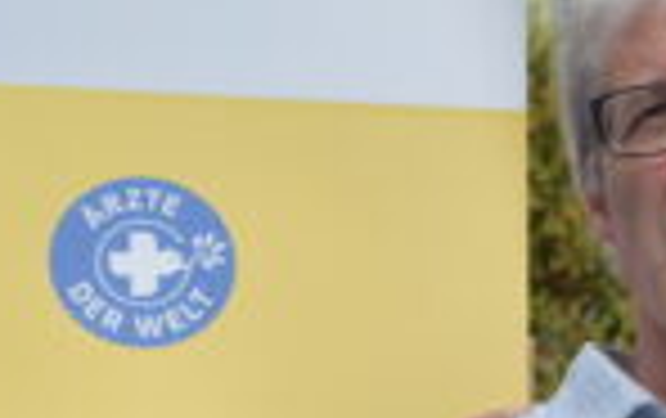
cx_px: 0
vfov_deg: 4.7
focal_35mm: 278
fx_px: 5054
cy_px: 85
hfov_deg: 7.5
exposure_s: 1/320
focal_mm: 50
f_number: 8
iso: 200
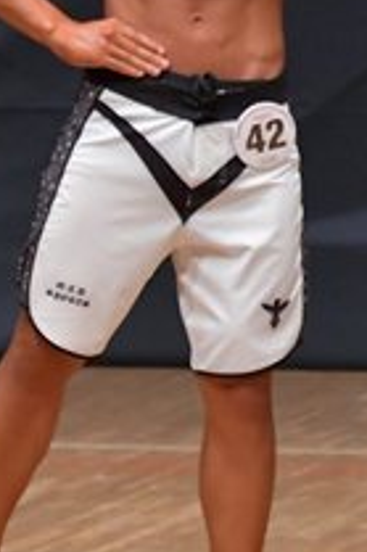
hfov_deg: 1.3
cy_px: 185
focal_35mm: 1057
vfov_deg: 2.0
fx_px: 16189
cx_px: -490
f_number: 5.6
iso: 6400
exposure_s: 1/400
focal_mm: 190
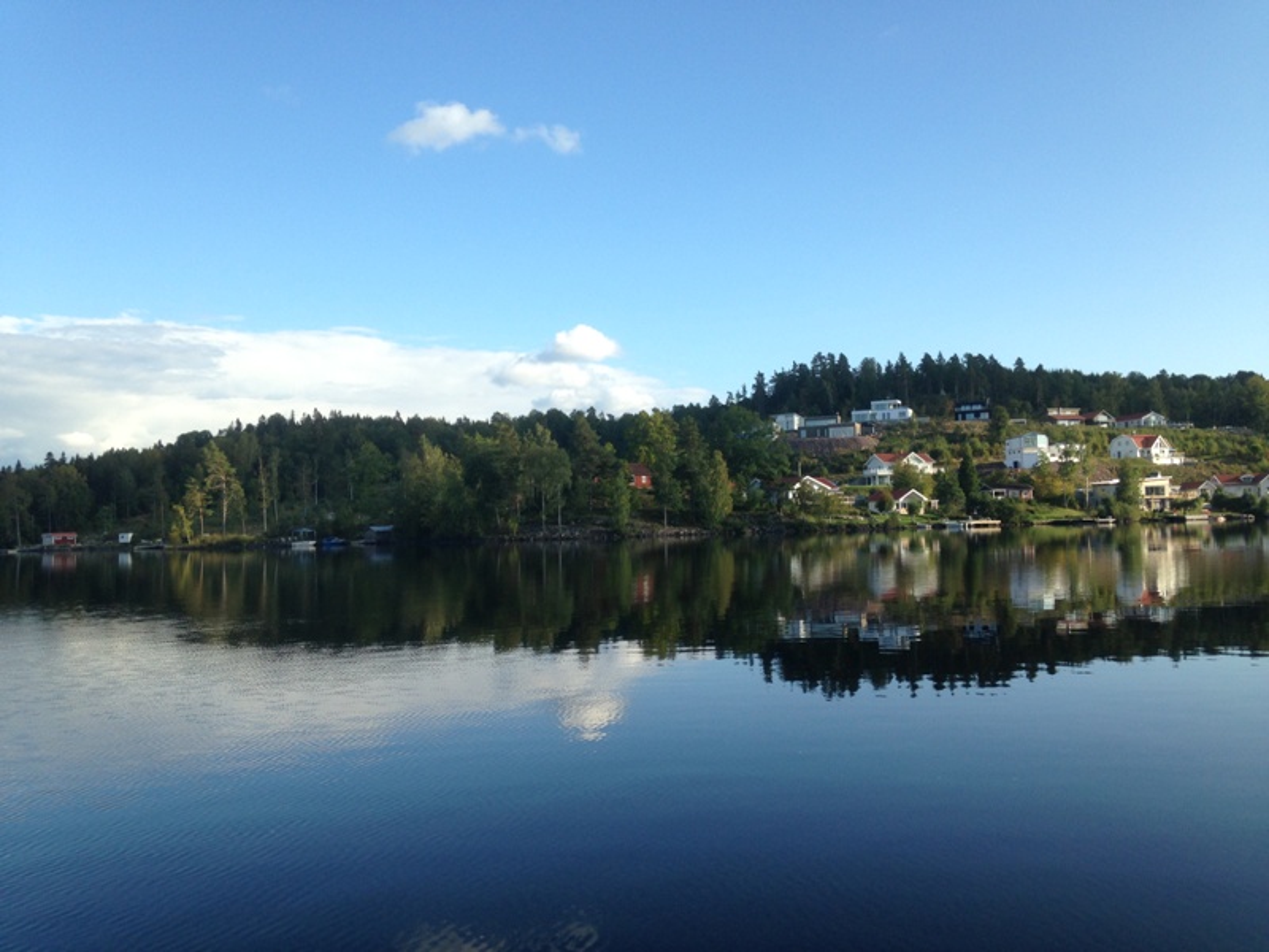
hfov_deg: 55.4
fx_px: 1210
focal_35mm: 33
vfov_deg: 42.9
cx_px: 634
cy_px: 476
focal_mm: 4.13
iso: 50
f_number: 2.4
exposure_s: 1/763
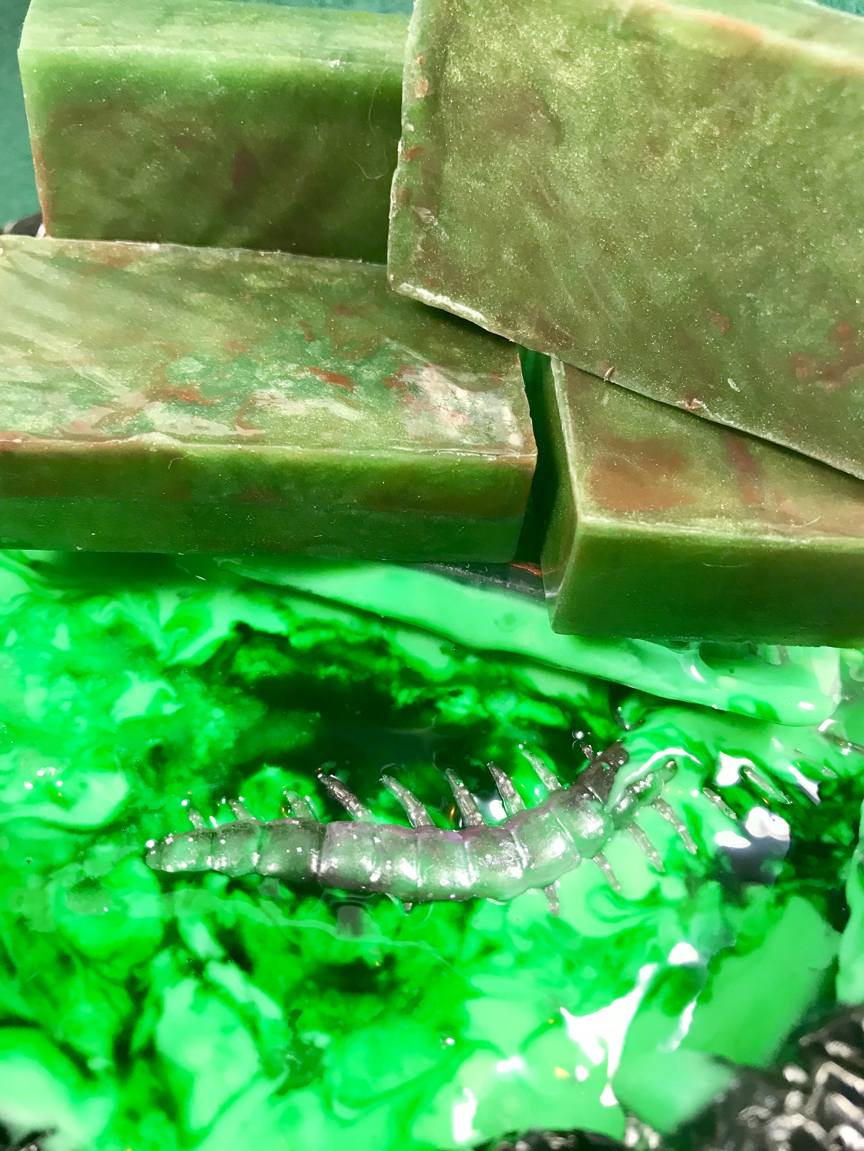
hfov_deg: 49.7
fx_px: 932
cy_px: 576
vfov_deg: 63.4
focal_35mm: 28
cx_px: 432
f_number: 1.8
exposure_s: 1/30
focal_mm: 3.99
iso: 32
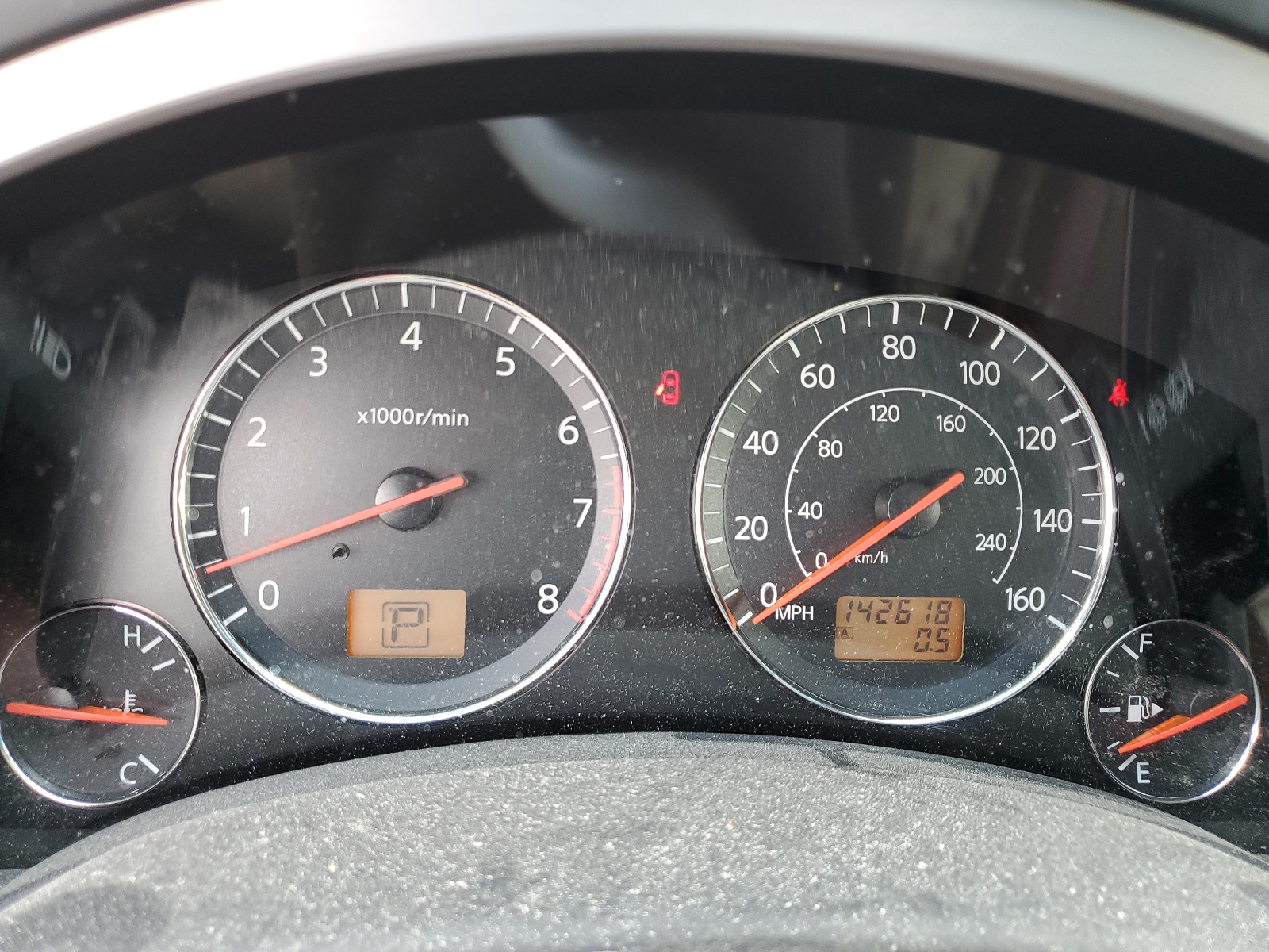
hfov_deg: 67.3
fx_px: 953
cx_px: 634
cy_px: 476
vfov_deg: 53.1
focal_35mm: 26
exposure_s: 1/120
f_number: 1.5
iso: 89
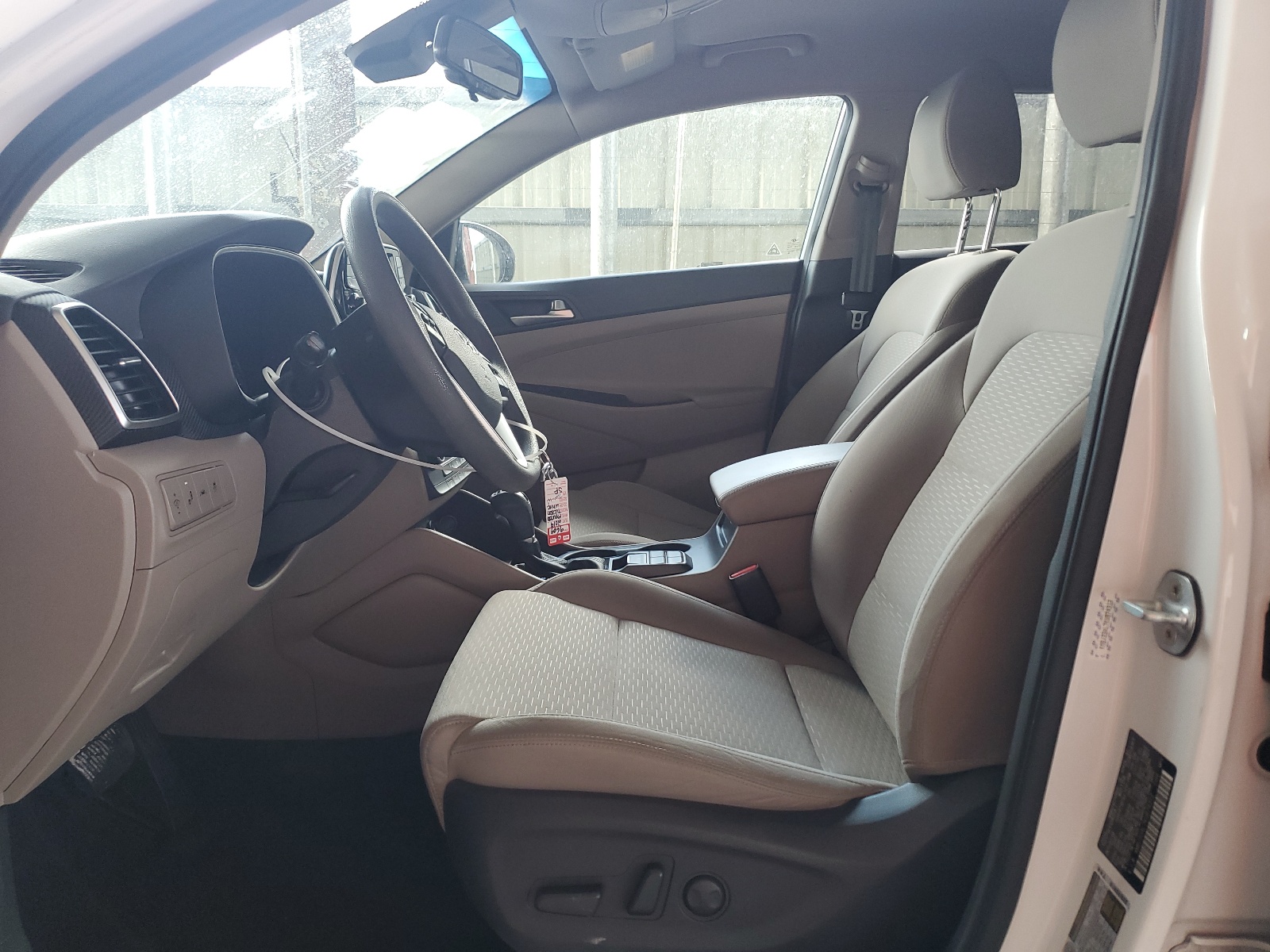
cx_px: 635
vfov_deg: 53.1
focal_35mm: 26
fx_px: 954
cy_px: 476
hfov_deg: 67.3
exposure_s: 1/120
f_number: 1.5
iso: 77
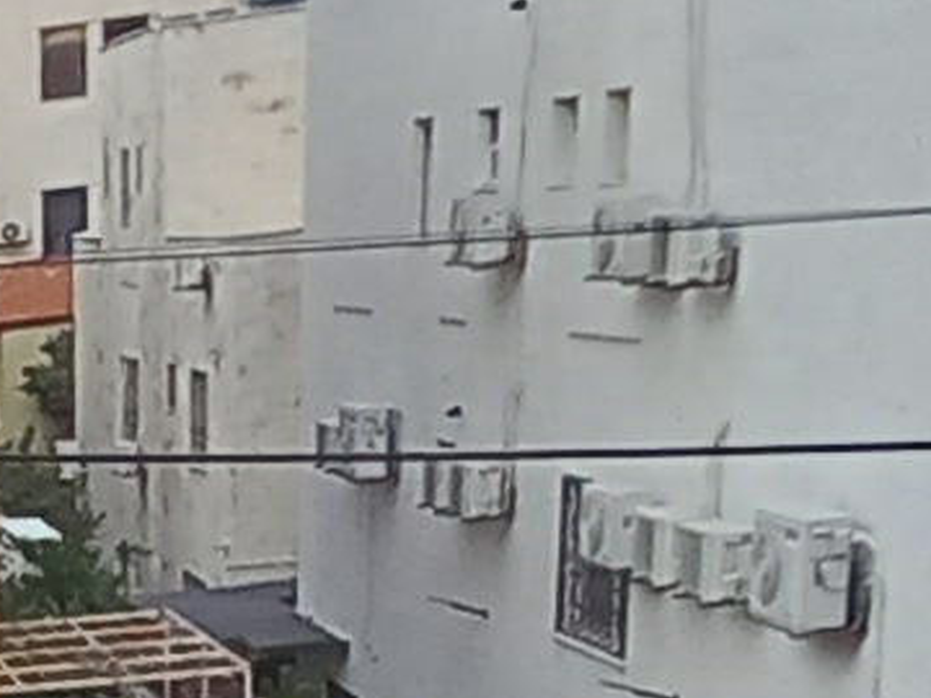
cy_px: 1125
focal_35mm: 93
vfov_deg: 14.5
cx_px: -825
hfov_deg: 16.8
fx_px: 2501
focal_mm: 1.13
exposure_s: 1/189
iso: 40
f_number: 2.2
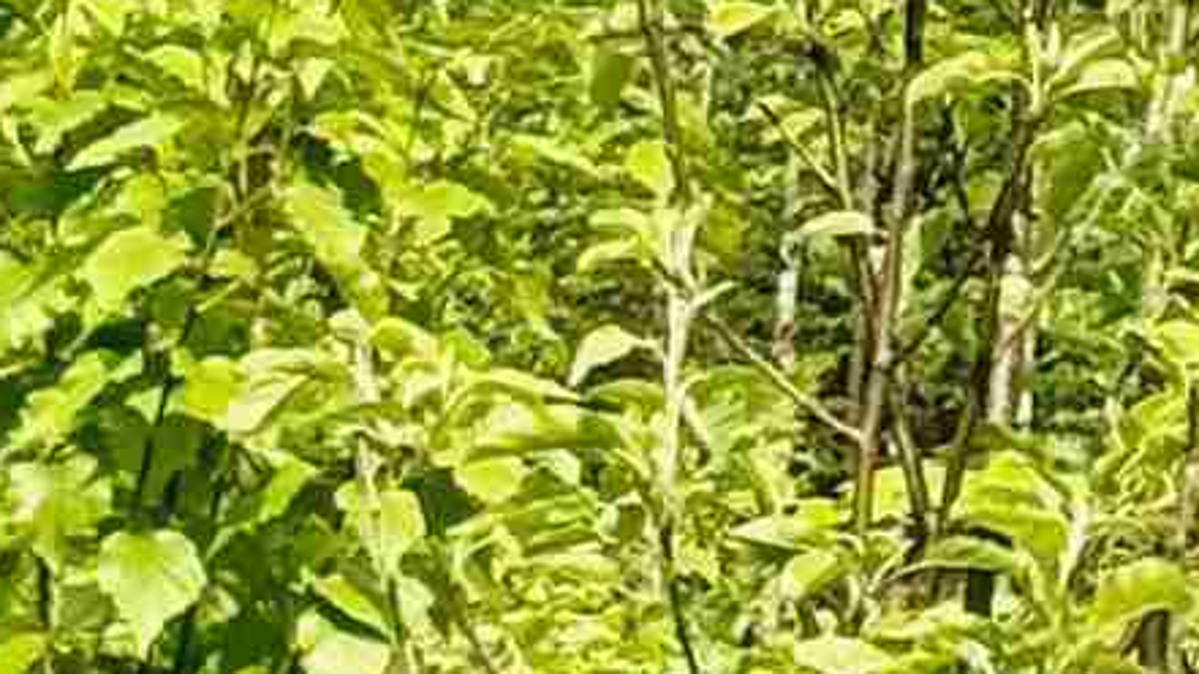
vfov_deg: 3.3
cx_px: 4056
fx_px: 11572
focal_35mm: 364
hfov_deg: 5.4
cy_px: -162
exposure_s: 1/3096
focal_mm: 6.76
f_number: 1.78
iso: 64
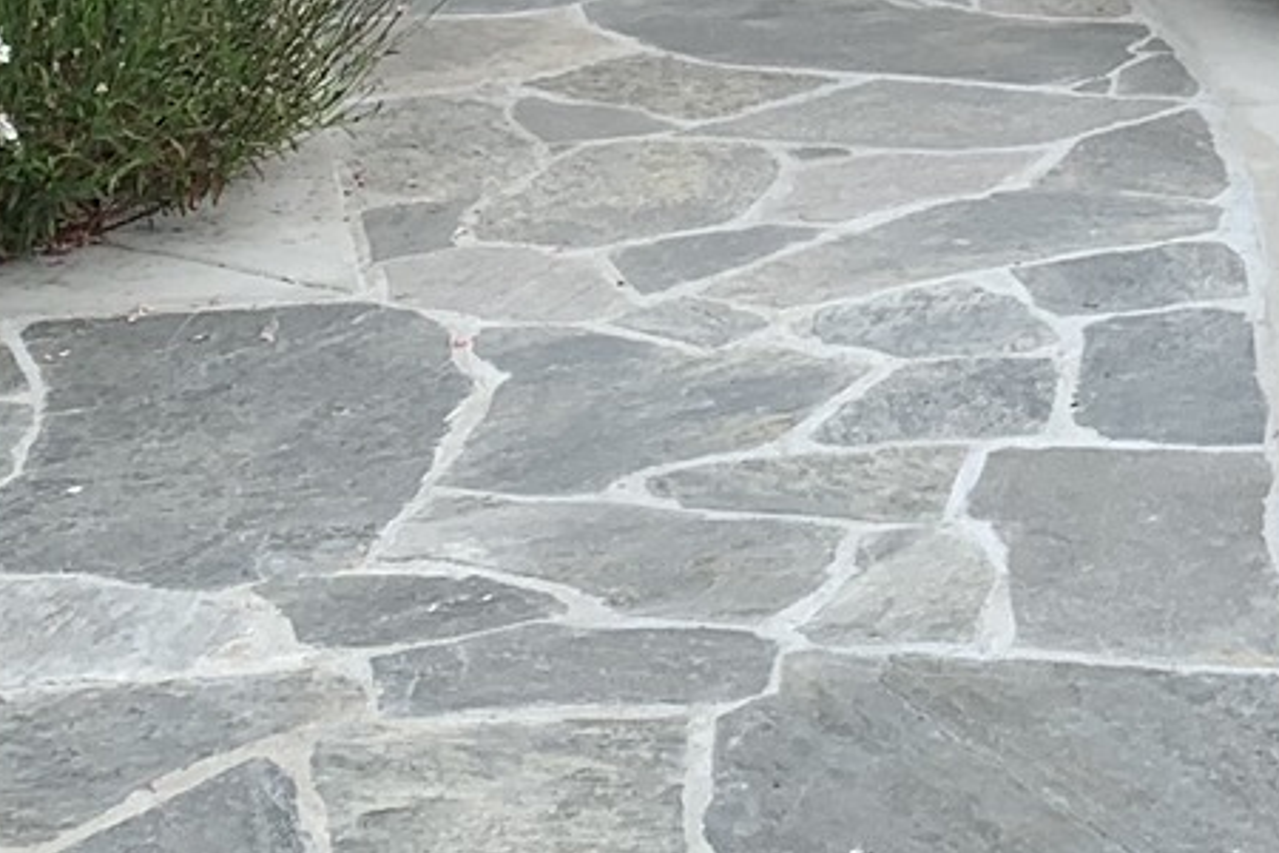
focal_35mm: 123
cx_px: 1776
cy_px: -415
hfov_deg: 15.6
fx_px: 4370
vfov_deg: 10.8
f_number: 1.8
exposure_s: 1/722
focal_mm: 4.25
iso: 25
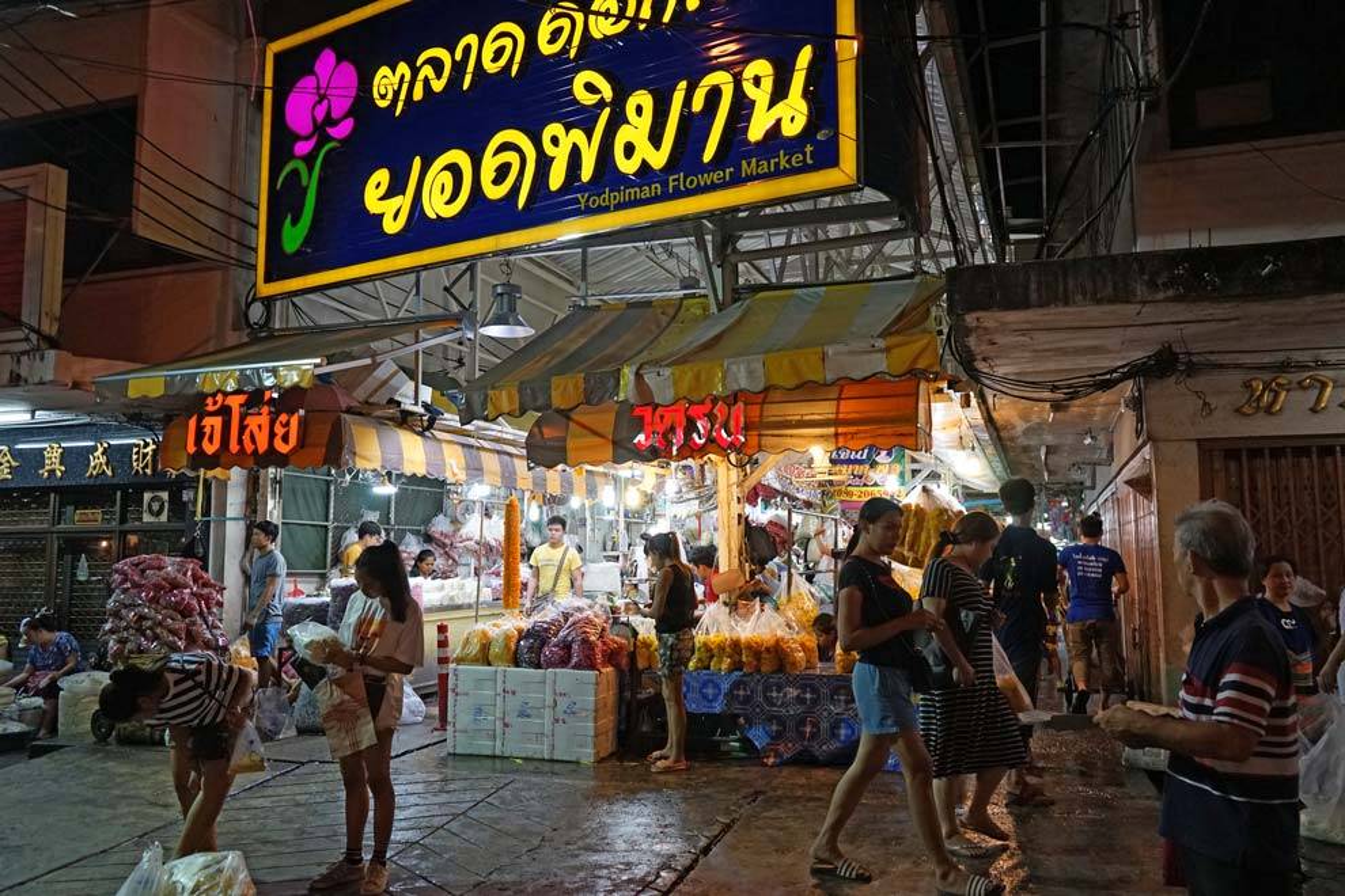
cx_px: 672
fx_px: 1046
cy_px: 448
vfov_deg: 46.4
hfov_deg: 65.5
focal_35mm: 28
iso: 1600
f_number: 4
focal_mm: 28
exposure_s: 1/160
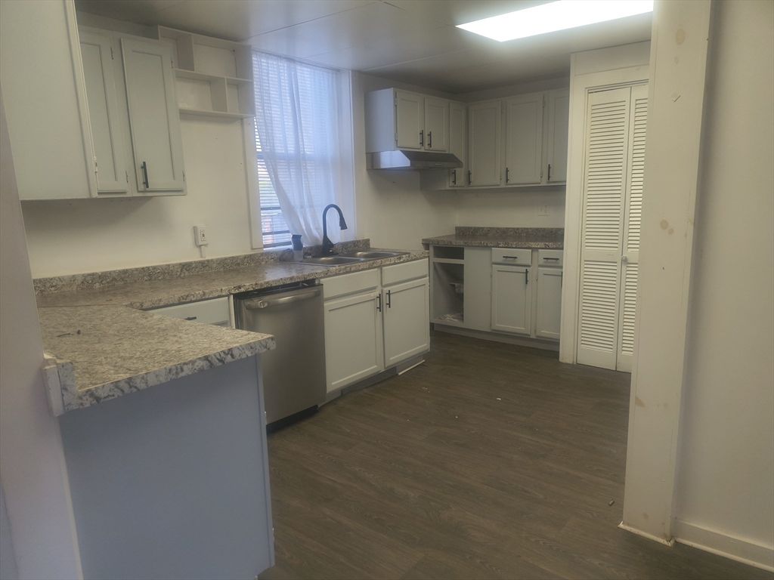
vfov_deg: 54.9
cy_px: 290
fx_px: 559
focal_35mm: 25
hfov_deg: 69.4
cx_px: 387
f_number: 1.7
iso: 217
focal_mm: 4.68
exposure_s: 1/120
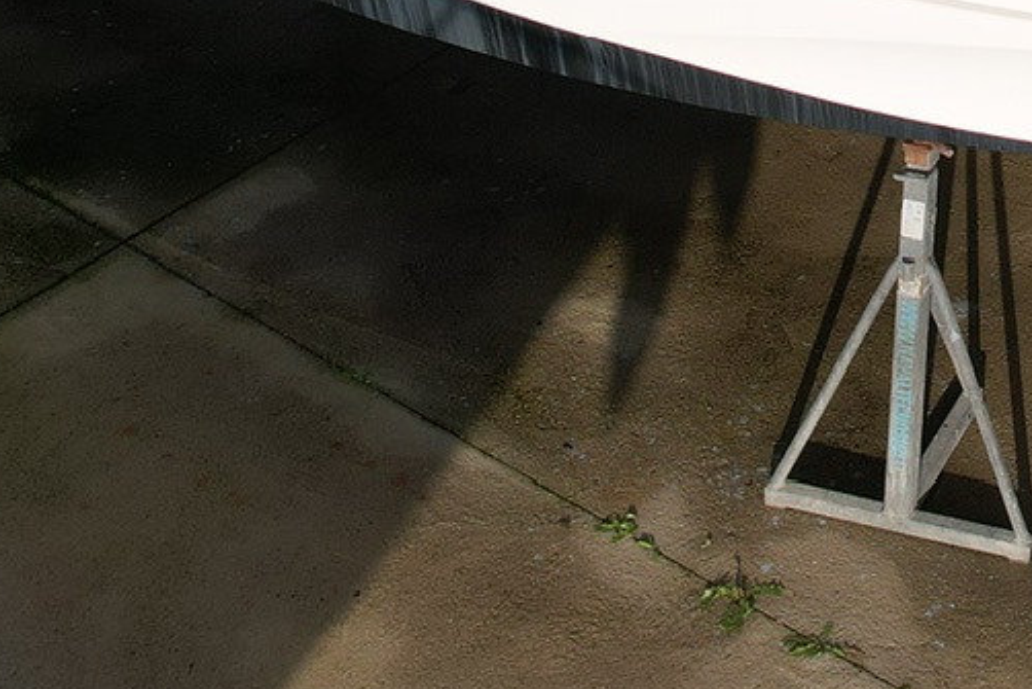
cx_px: 1088
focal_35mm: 101
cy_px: -370
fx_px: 2896
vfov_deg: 12.8
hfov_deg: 19.5
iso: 100
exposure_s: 1/60
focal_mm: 8.38
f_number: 2.8
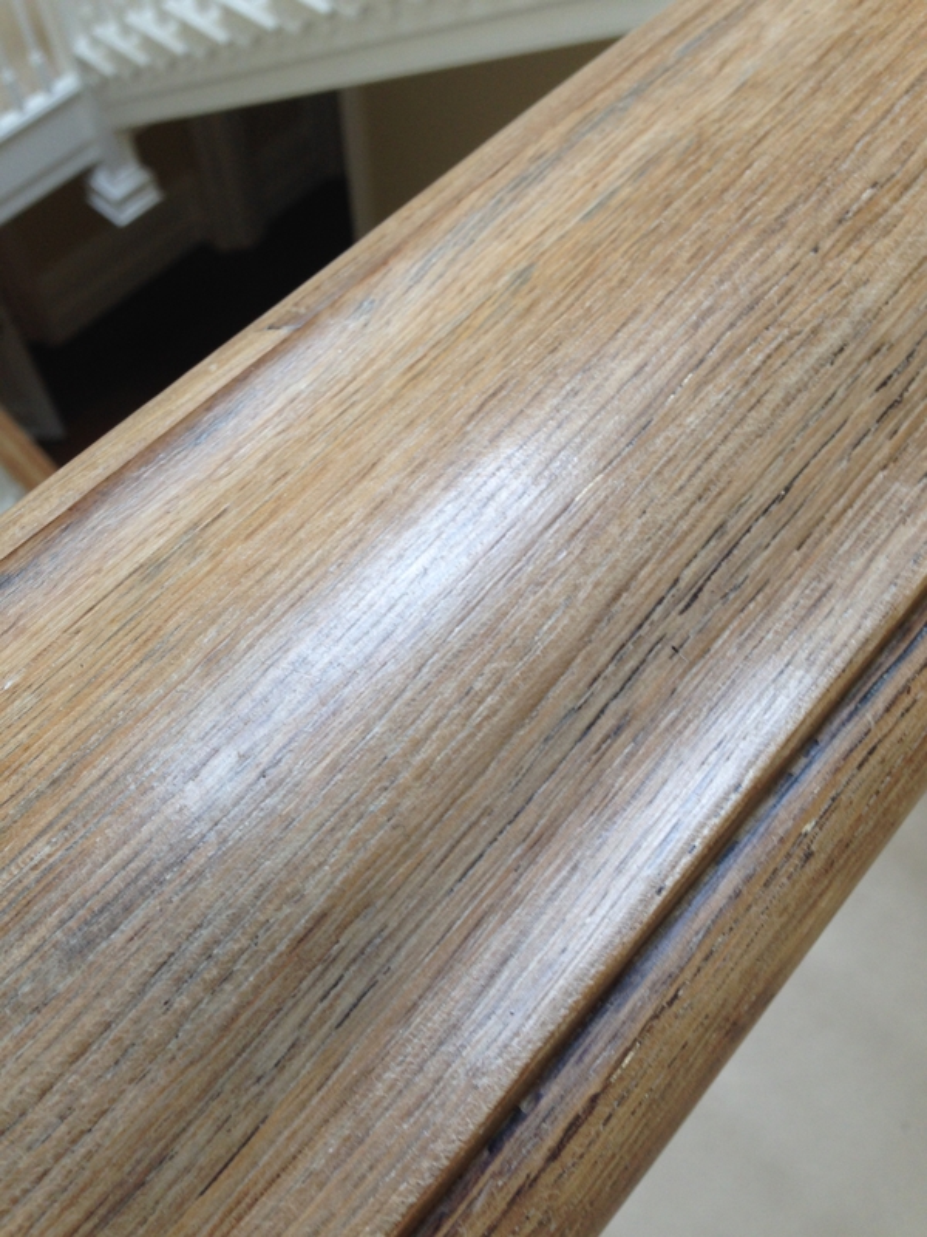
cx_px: 464
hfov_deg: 42.9
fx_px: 1178
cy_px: 618
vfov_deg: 55.4
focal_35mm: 33
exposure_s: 1/24
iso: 50
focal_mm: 4.12
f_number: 2.4
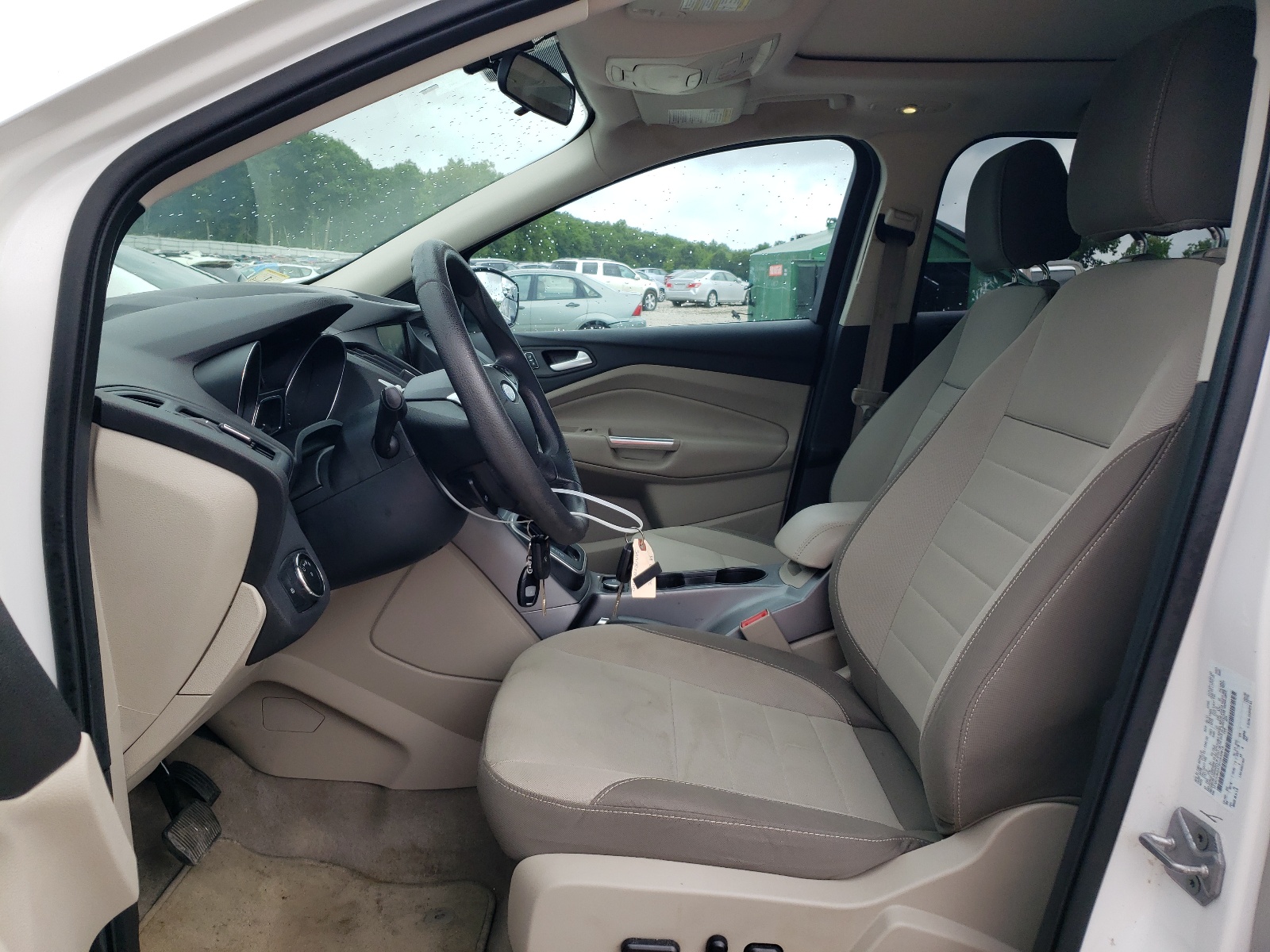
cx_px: 635
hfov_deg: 67.3
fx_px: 954
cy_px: 476
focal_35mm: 26
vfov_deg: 53.1
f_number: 1.5
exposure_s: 1/909
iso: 50
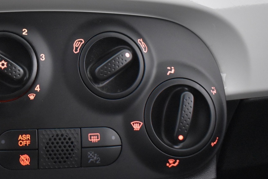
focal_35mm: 52
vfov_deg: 25.8
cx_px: 35
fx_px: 387
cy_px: 51
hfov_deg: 36.2
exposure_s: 1/30
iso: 3200
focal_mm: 18
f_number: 3.5
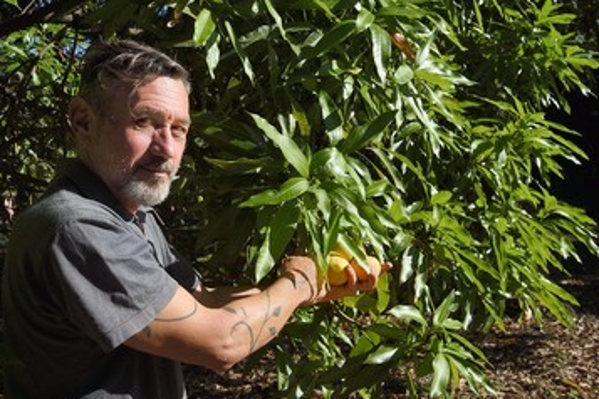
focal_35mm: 40
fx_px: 666
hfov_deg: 48.3
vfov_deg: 33.4
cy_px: 203
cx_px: 252
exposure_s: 1/400
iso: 400
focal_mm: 34
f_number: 13
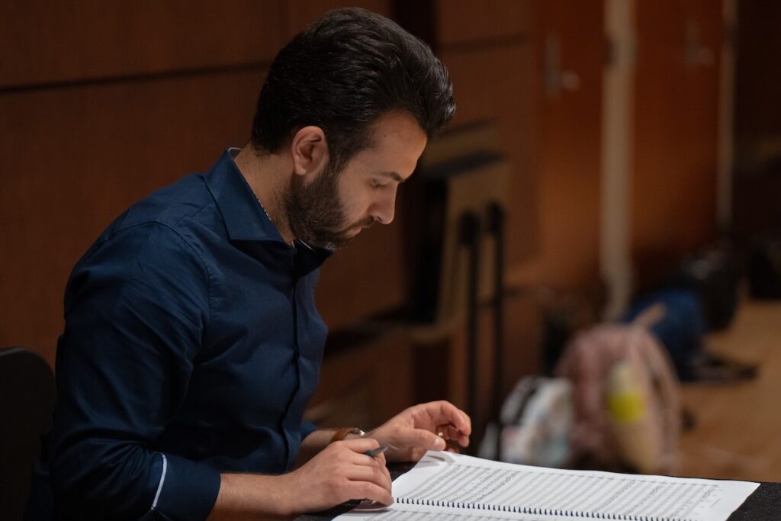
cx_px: 390
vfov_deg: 12.2
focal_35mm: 112
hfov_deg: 18.3
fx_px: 2430
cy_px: 260
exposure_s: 1/250
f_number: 2.8
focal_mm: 112
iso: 3200
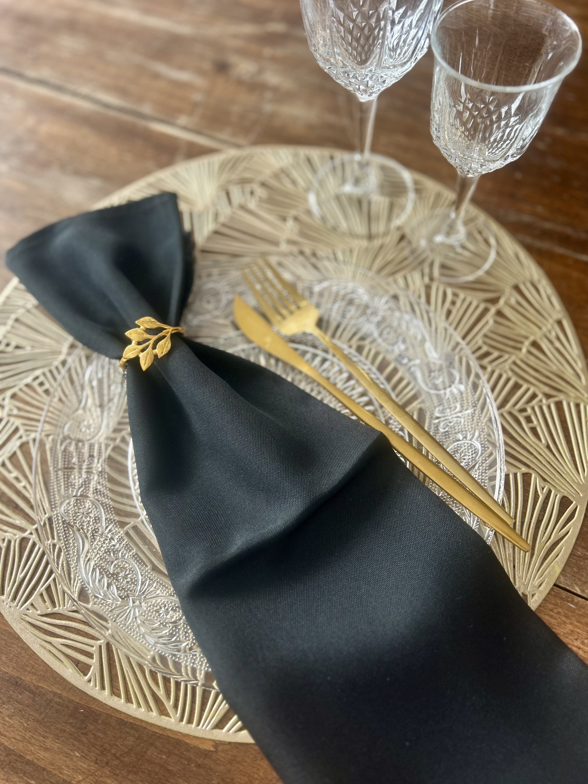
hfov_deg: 53.1
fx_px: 589
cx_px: 294
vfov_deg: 67.3
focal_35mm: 26
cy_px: 392
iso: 64
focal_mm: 5.7
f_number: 1.5
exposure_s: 1/121
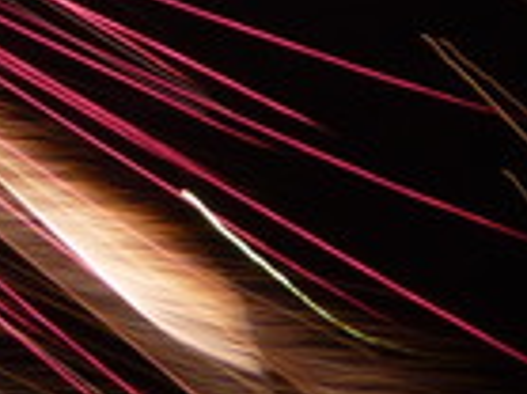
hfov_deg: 1.5
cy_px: -288
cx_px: -349
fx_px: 19592
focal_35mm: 1288
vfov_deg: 1.2
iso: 100
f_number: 11
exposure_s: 2
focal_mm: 47
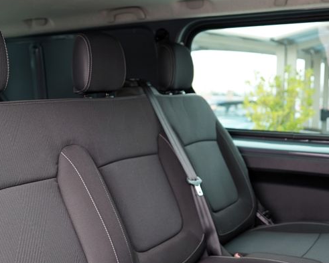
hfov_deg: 39.0
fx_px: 458
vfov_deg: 31.9
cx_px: 105
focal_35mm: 47
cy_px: 169
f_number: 2.8
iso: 250
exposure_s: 1/30
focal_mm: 24
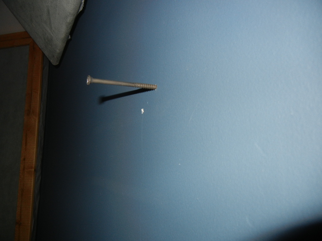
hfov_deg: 60.0
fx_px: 279
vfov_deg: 46.8
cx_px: 161
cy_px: 120
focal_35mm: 30
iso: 200
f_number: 3.5
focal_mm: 5.4
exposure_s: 1/30
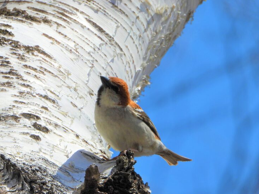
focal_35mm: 1546
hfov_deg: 1.3
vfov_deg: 1.0
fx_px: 11562
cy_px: 118
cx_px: 124
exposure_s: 1/800
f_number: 5.6
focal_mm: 198
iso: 100
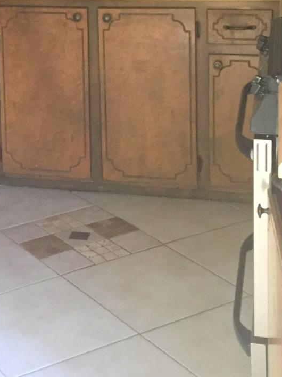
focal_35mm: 82
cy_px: 6
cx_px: 16
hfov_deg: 17.7
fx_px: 891
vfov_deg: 22.9
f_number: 2.2
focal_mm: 4.15
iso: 250
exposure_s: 1/30
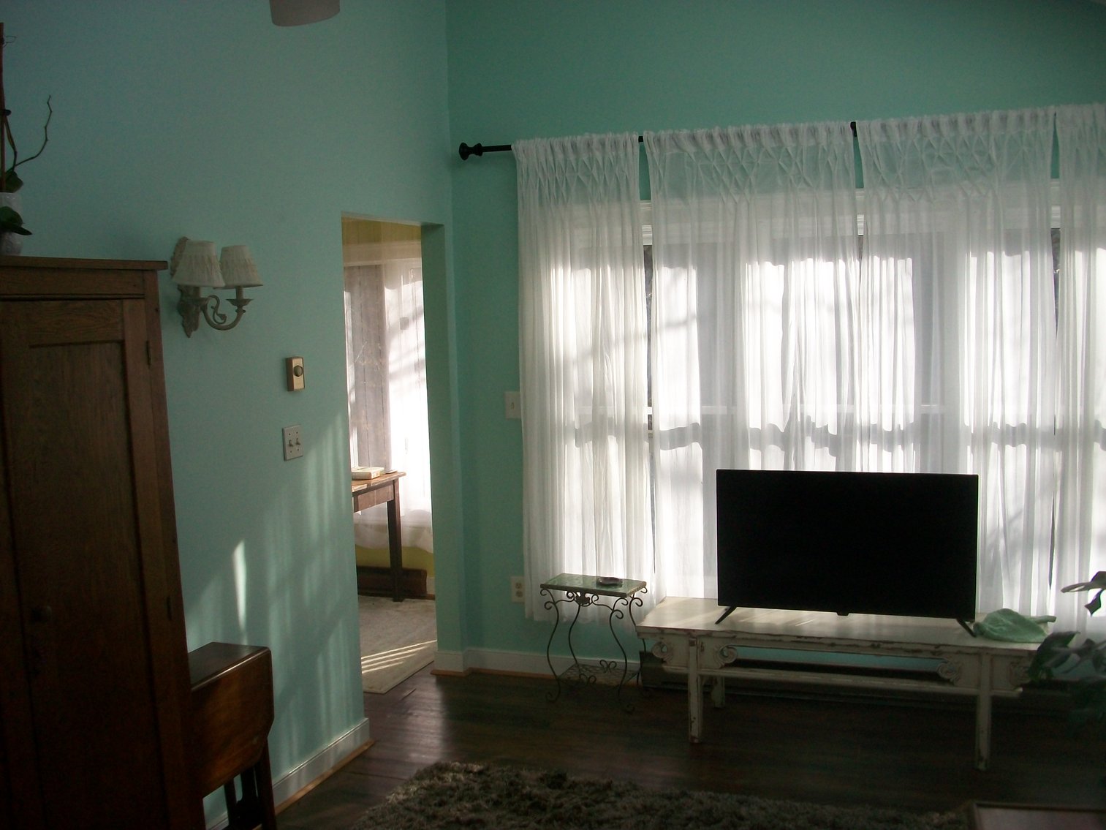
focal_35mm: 34
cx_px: 553
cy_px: 415
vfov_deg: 41.8
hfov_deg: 54.0
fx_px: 1086
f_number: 2.8
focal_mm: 5.7
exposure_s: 1/320
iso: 80
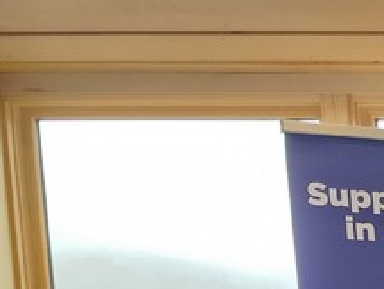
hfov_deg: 13.4
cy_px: 594
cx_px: 913
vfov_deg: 11.9
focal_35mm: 110
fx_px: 1222
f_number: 1.8
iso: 500
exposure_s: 1/120
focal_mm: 6.4
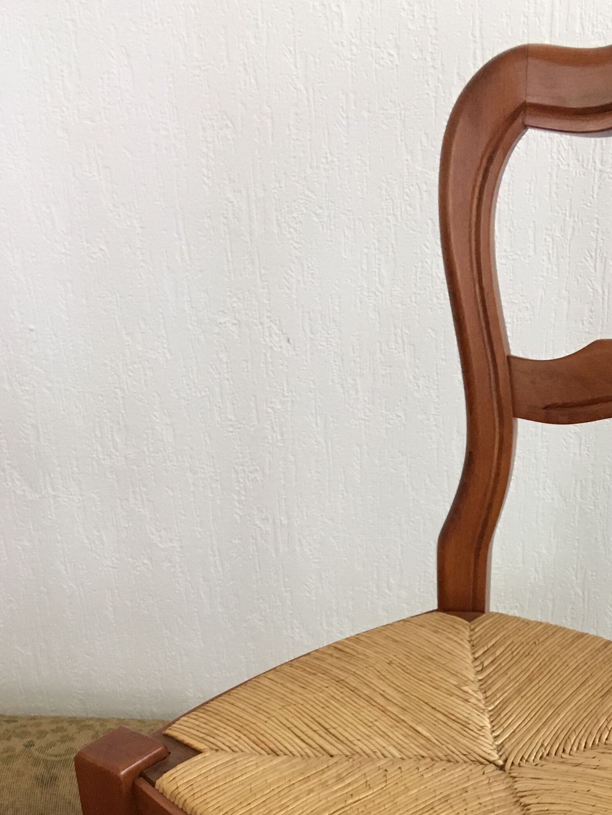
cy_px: 723
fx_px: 1320
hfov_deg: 25.3
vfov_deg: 32.7
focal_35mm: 56
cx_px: 544
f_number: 2.2
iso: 200
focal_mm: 4.15
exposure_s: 1/33
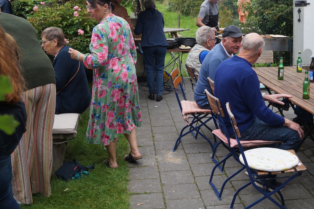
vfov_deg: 26.3
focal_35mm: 51
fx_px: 445
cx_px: 197
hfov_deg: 38.6
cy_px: 72
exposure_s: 1/160
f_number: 4
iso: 250
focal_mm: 24
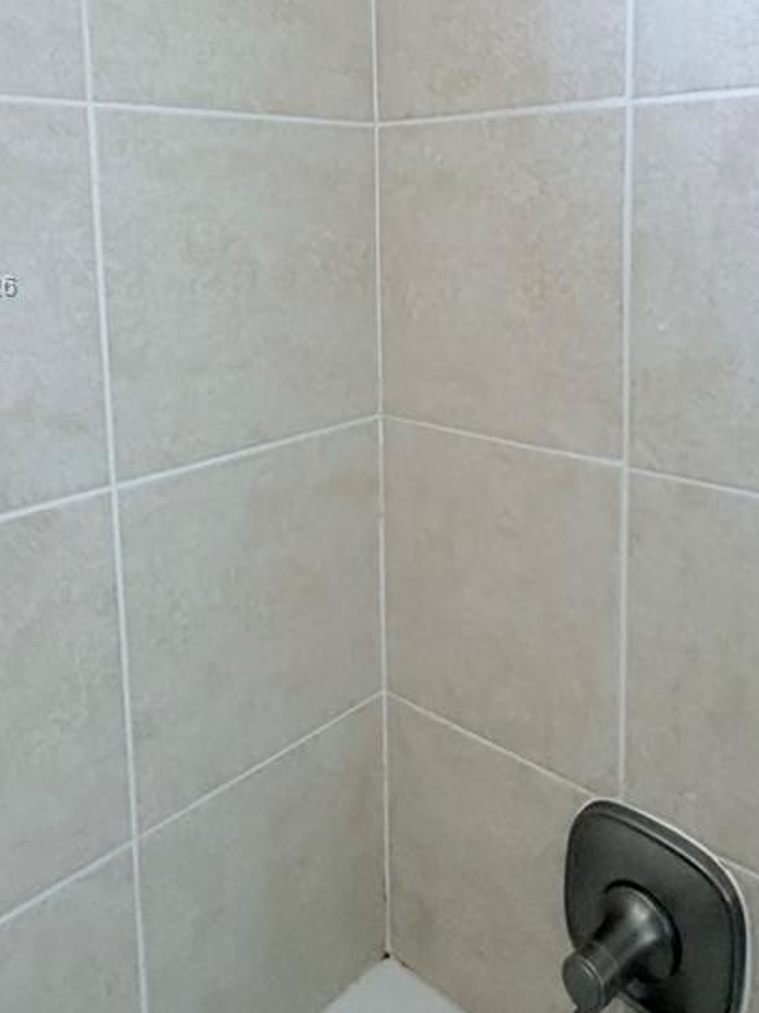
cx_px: 510
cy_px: 288
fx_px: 907
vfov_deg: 56.3
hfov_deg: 44.7
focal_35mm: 31
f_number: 2.2
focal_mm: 2.22
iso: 320
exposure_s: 1/61
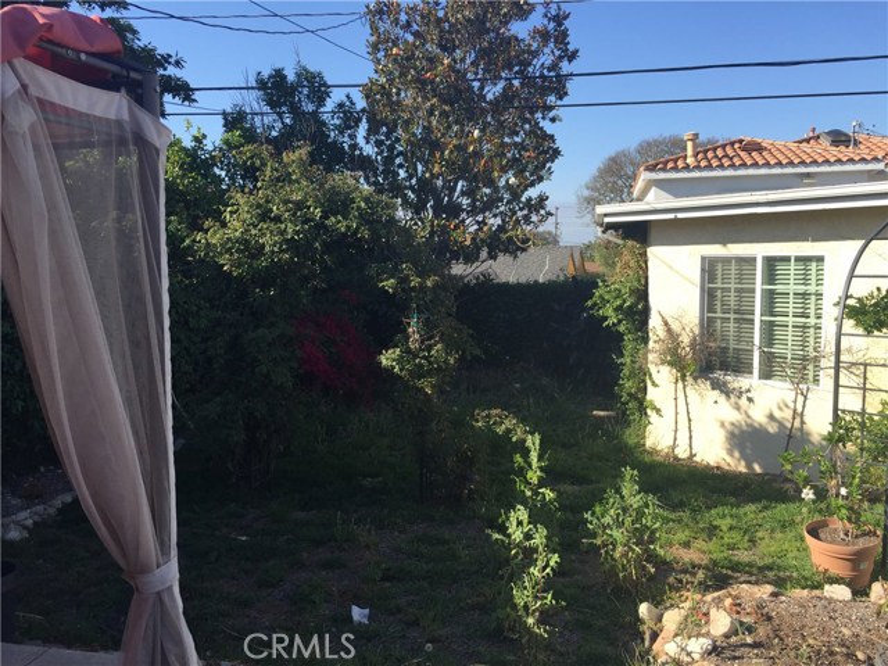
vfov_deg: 48.2
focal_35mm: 29
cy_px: 333
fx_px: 744
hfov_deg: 61.7
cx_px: 444
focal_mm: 4.15
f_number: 2.2
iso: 32
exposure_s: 1/1099
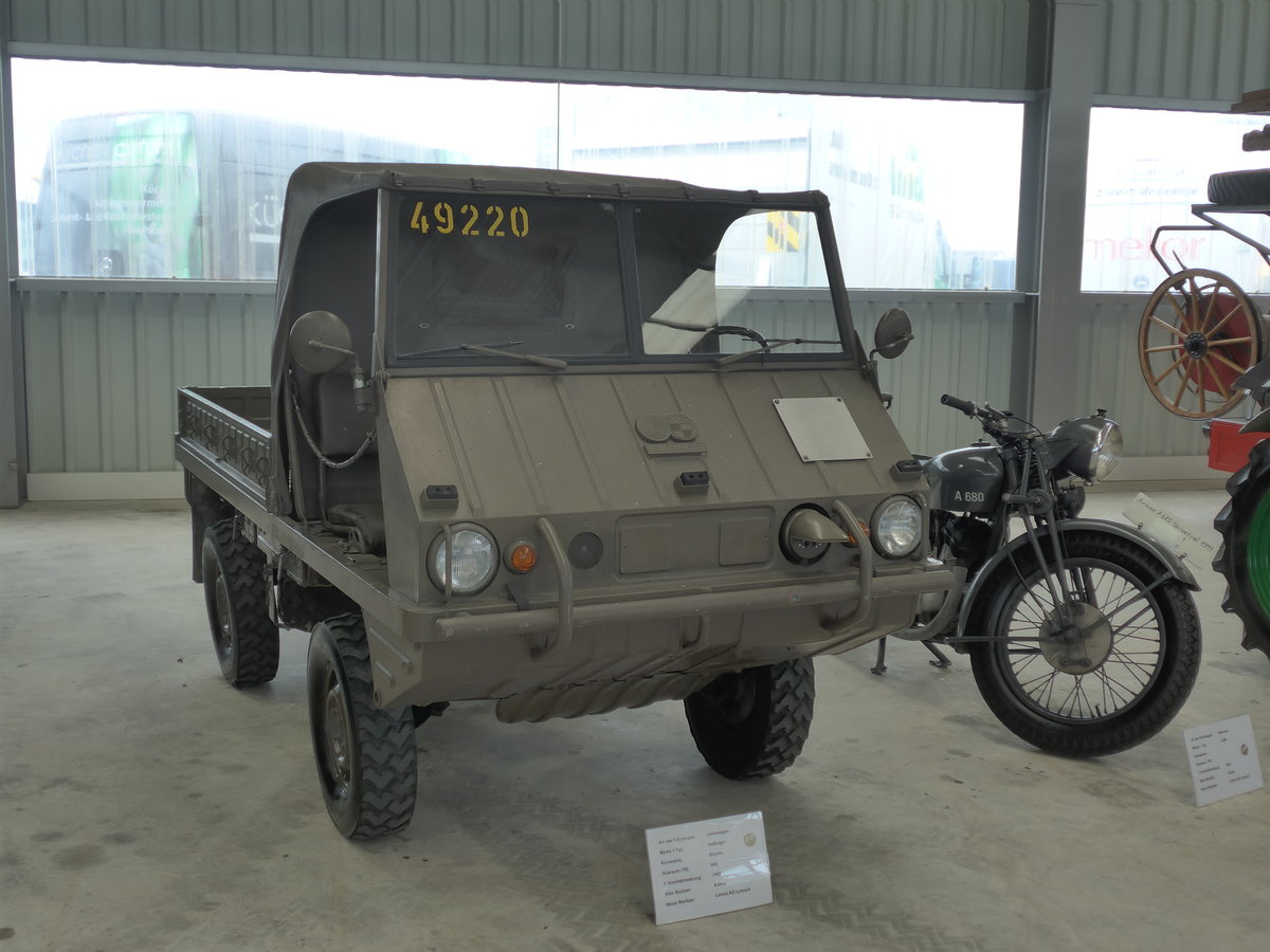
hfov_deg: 45.8
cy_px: 476
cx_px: 635
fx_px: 1504
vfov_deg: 35.1
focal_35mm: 41
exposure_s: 1/160
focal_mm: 8.4
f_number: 2.6
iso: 160
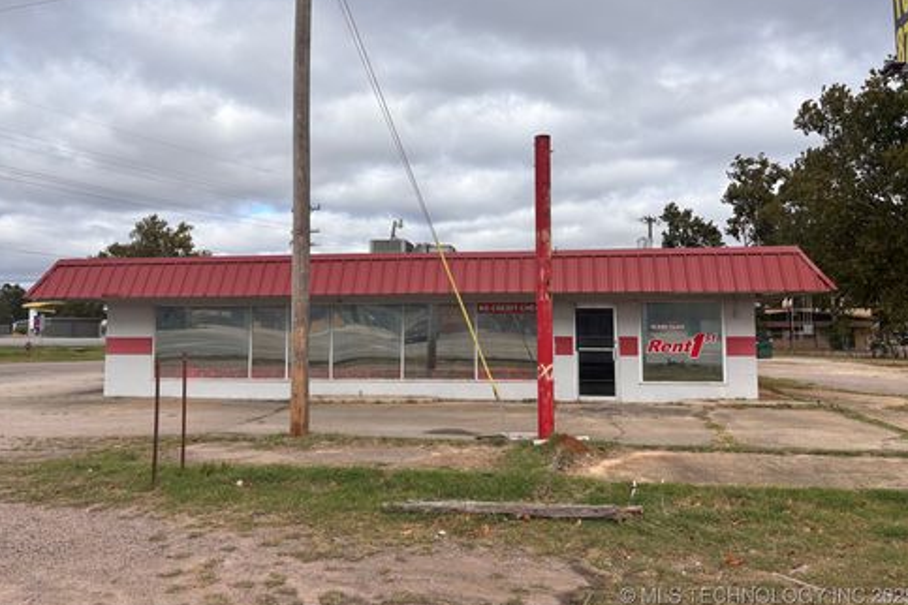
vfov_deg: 46.3
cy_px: 264
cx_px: 451
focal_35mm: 28
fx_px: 706
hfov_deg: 65.5
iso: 50
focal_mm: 5.96
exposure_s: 1/3413
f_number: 1.6
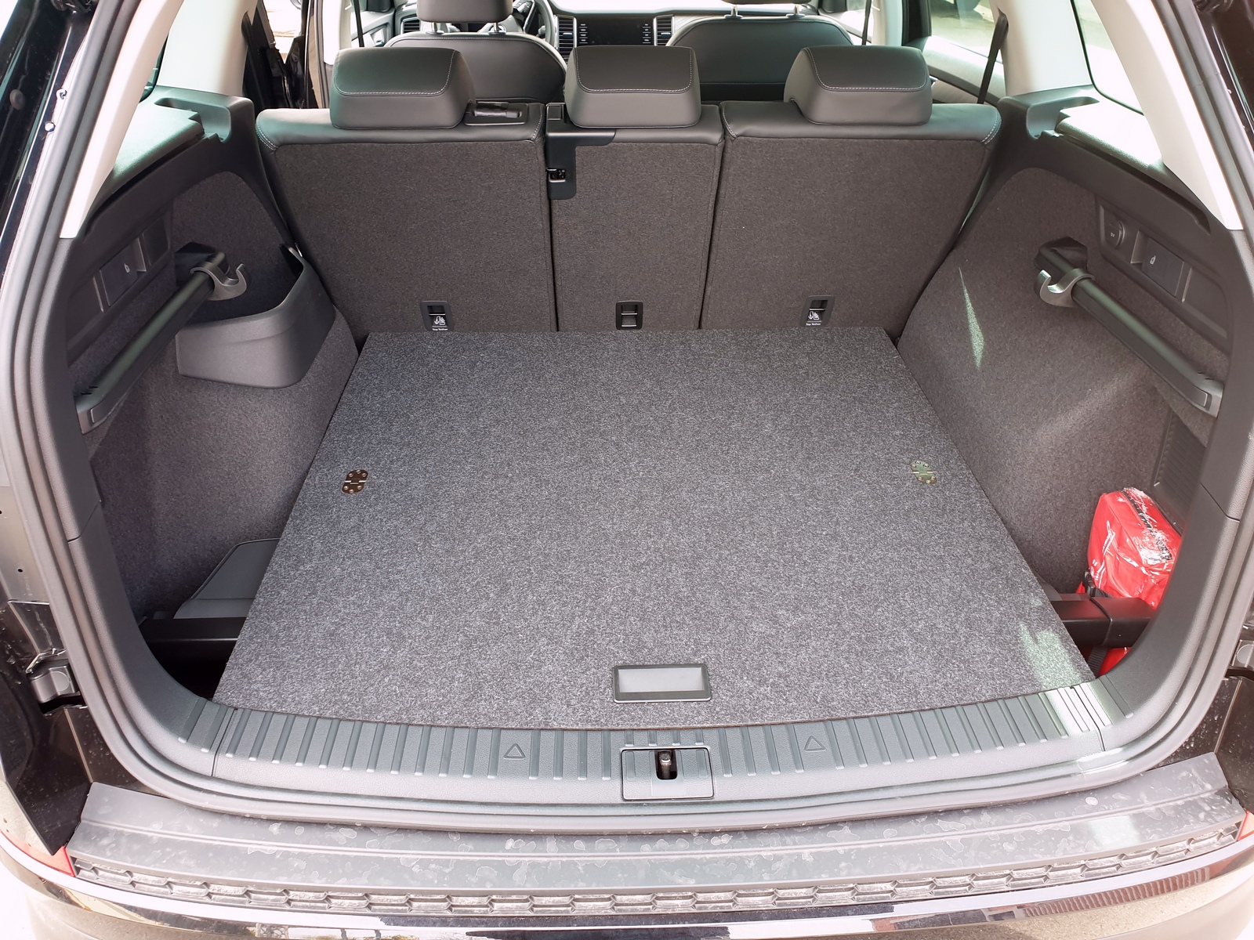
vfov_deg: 53.1
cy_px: 470
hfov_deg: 67.3
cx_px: 627
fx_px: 942
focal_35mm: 26
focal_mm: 4.3
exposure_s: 1/60
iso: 64
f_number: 2.4
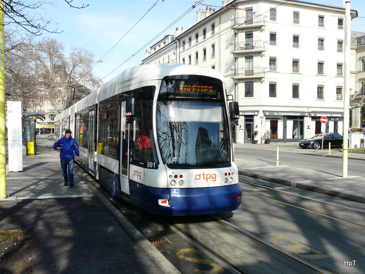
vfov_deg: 40.7
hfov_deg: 52.6
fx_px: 369
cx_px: 182
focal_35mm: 35
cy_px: 137
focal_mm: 5.7
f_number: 5.6
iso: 100
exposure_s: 1/250
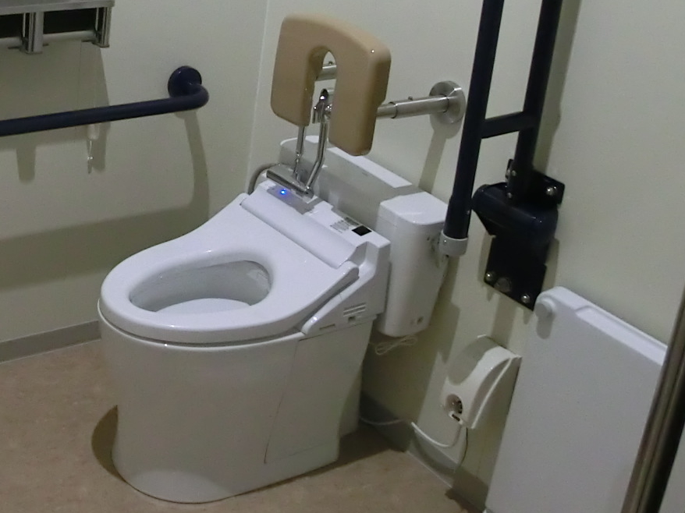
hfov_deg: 32.8
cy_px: 80
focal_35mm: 56
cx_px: 81
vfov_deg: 25.5
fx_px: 1108
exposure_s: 1/60
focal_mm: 4.24
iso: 320
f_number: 3
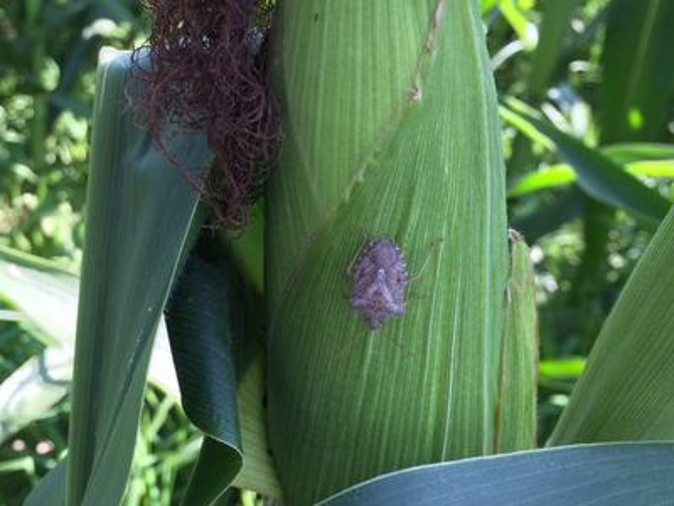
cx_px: 337
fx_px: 584
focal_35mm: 30
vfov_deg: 46.8
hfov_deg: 60.0
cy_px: 253
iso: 32
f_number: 2.2
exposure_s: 1/137
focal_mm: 4.12
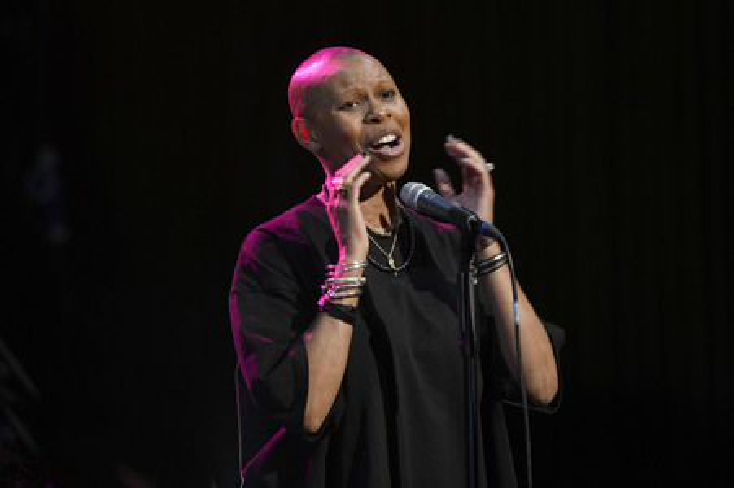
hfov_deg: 10.3
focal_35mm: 200
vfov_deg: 6.9
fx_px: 4075
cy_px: 244
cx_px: 367
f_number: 3.5
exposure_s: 1/160
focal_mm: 200
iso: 2500
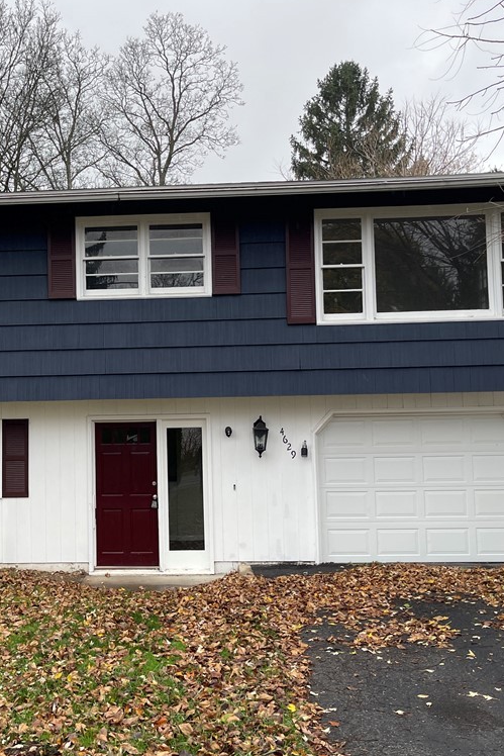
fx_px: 777
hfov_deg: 35.5
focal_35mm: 37
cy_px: 375
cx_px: 154
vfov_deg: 51.9
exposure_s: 1/121
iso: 64
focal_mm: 5.1
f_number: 1.6
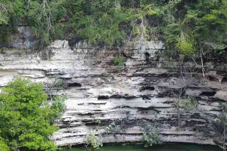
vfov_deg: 17.4
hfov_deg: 25.7
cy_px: 87
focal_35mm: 79
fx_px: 496
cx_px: 132
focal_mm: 26.9
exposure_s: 1/50
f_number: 6.3
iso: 200
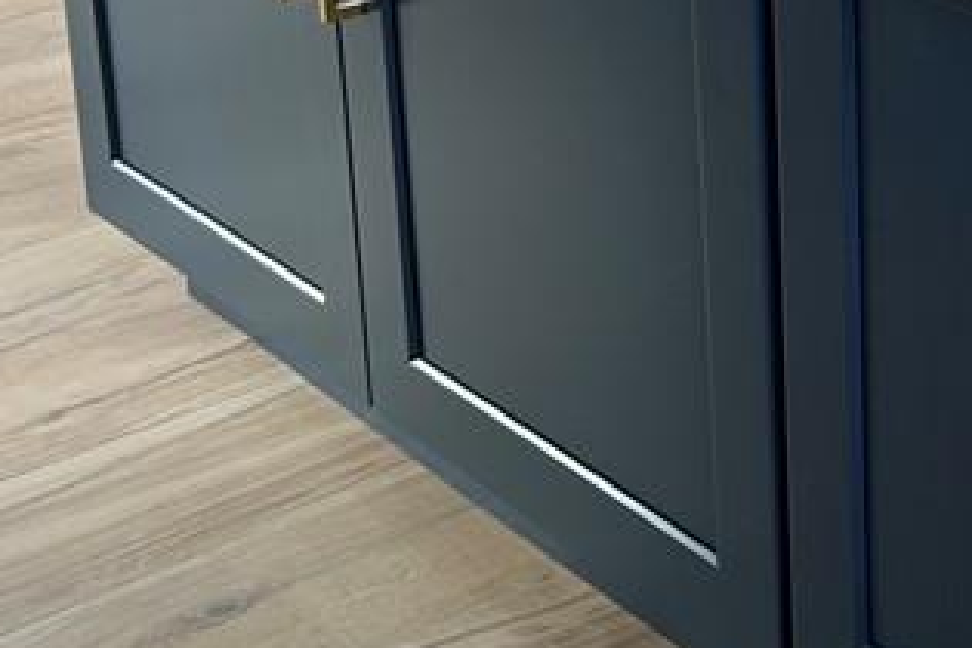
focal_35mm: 88
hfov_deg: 21.4
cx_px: 1185
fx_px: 2376
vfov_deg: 14.8
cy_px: -207
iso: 64
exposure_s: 1/121
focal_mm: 5.7
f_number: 1.5
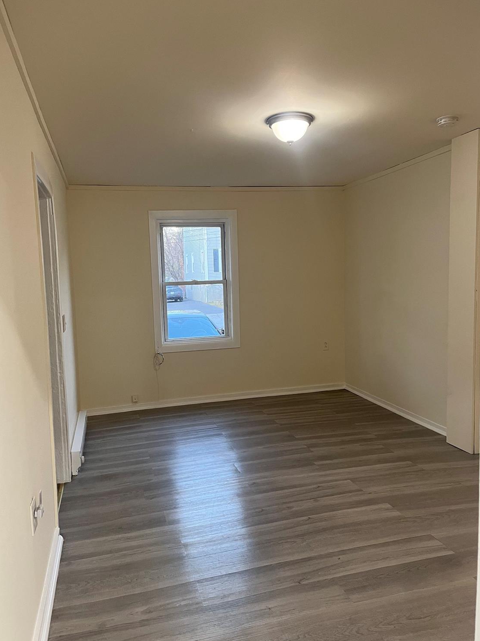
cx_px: 241
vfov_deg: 65.3
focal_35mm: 27
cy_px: 325
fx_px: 499
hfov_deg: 51.3
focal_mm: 5.1
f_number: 1.6
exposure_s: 1/60
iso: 250
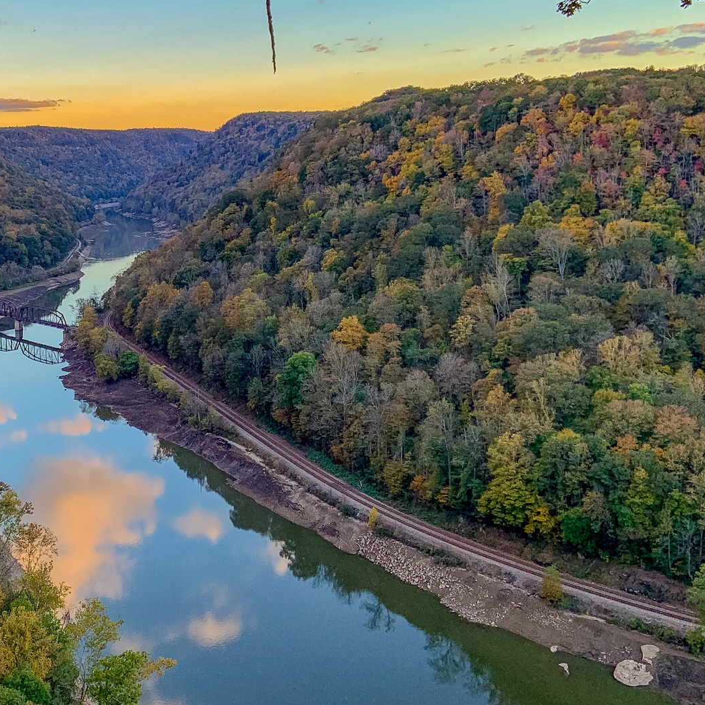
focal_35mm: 44
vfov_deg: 38.2
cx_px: 138
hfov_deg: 37.0
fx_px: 1014
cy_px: 294
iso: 25
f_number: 1.8
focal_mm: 4.25
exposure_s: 1/150
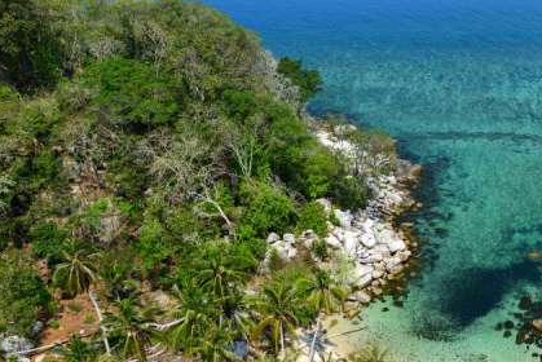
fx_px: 633
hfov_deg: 42.4
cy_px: 169
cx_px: 493
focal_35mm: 42
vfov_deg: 31.9
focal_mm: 22
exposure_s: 1/250
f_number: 8
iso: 100
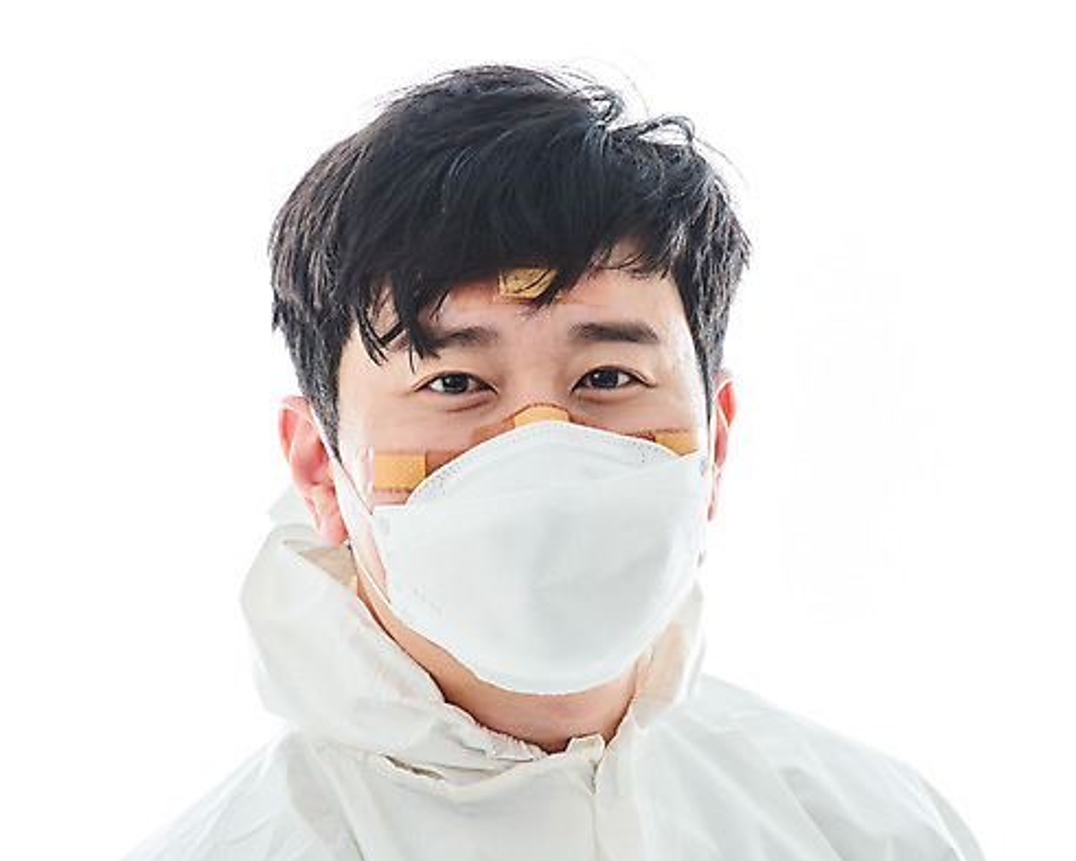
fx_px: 7294
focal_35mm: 229
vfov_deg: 6.8
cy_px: 427
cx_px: 575
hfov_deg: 8.4
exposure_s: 1/125
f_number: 14
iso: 100
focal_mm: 200
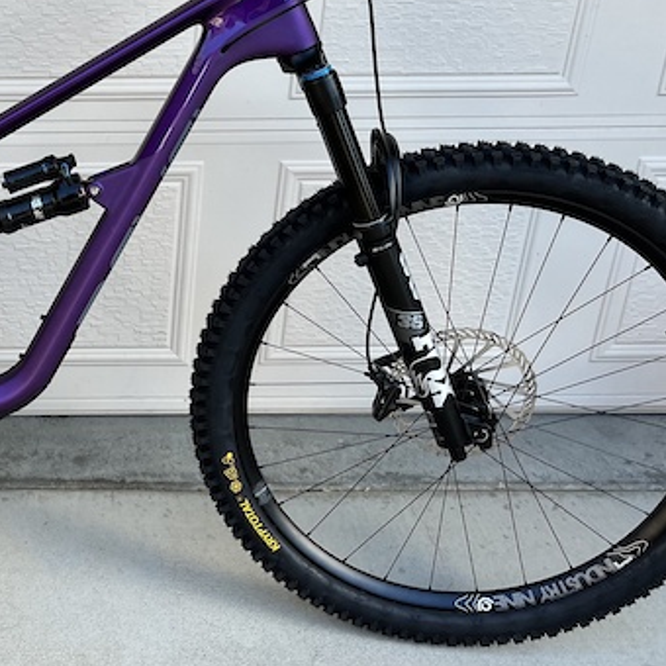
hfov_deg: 29.7
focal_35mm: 54
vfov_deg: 31.5
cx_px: 12
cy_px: 245
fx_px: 1175
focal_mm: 5.1
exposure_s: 1/214
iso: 40
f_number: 1.6
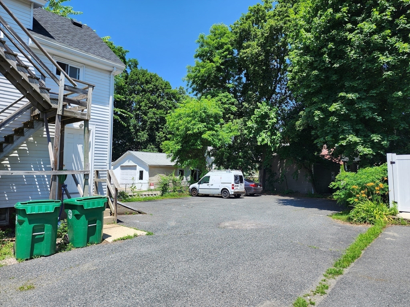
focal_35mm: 23
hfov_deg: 73.9
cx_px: 205
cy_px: 154
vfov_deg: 58.9
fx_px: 272
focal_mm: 6.4
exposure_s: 1/675
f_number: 1.8
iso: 12
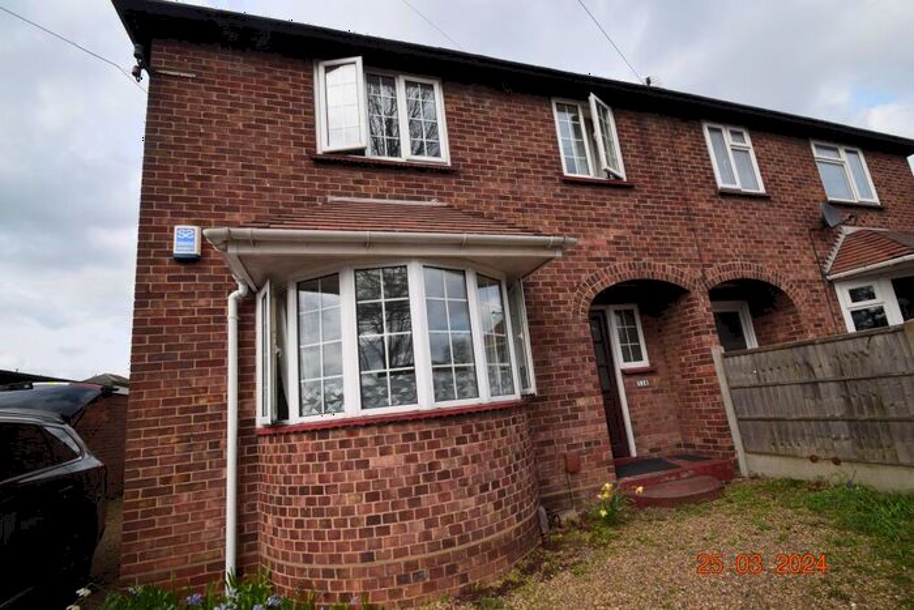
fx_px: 381
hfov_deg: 100.4
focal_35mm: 15
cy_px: 305
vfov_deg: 77.4
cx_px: 457
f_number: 10
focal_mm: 10
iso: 400
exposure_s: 1/320
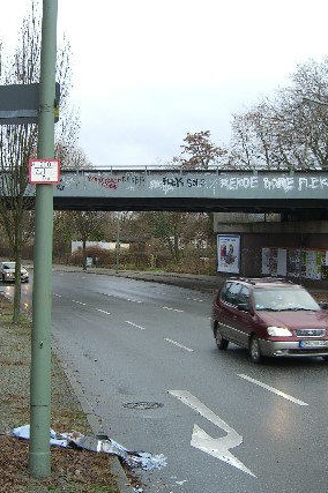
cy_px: 250
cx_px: 140
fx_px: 739
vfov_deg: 36.9
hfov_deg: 25.0
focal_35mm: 54
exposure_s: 1/80
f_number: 2.8
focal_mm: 7.9
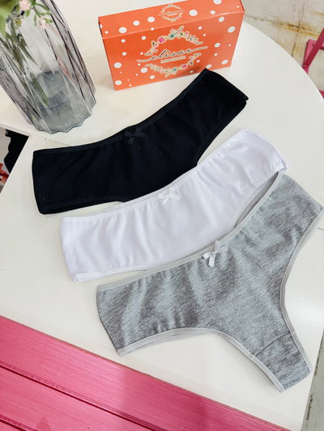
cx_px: 162
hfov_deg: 56.8
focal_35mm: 24
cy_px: 216
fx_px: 299
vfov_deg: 71.6
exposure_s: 1/100
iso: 125
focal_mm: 6.76
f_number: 1.78
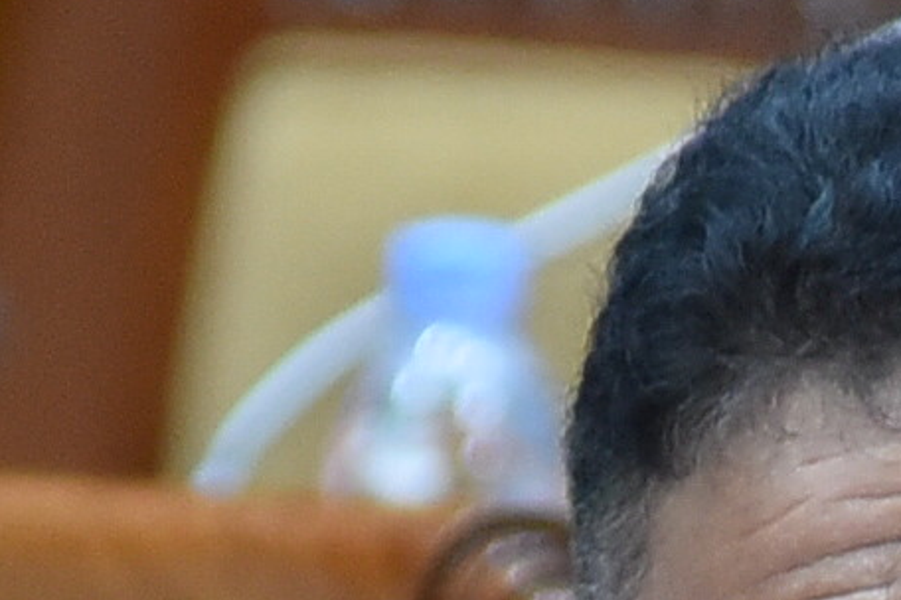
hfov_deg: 2.4
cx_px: 1071
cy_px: 1028
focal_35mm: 843
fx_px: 21097
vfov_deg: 1.6
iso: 2500
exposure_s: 1/250
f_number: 2.8
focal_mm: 200
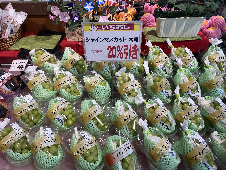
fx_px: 170
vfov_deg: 53.1
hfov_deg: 67.3
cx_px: 113
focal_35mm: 26
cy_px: 85
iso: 32
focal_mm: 4.25
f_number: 1.8
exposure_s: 1/141
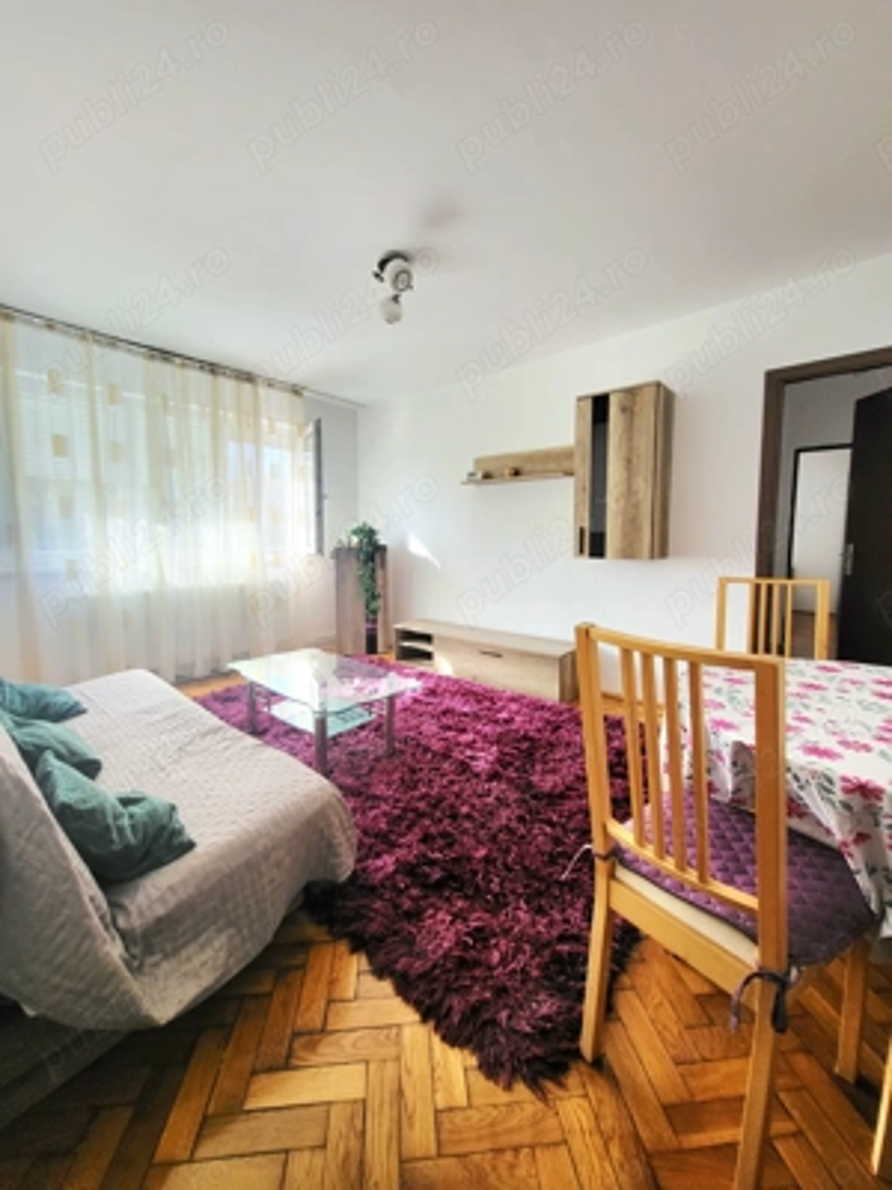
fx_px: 447
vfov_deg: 106.2
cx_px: 446
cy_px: 595
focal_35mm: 13
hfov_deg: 89.9
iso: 64
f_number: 2.2
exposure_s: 1/50.3
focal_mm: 1.74
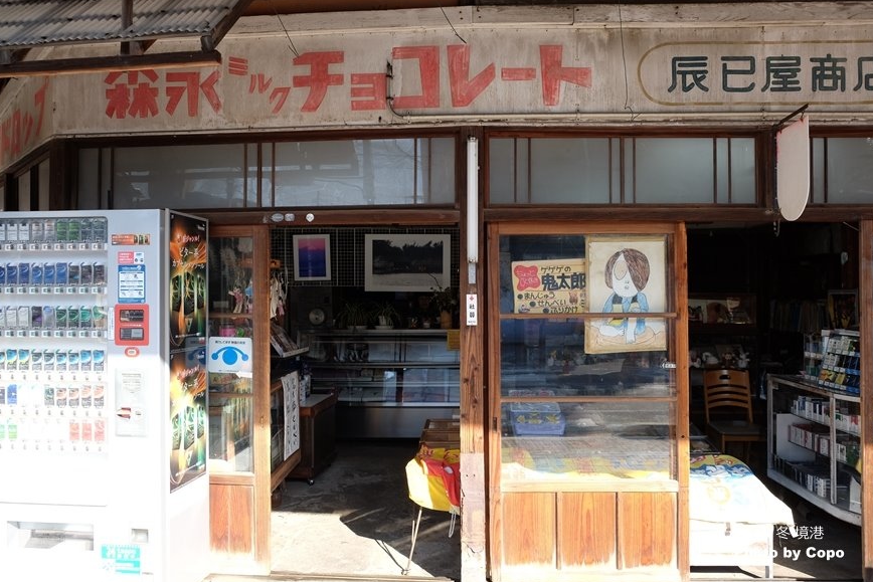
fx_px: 679
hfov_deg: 65.5
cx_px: 446
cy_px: 292
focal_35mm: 28
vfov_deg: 46.4
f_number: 5
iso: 200
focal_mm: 18
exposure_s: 1/125
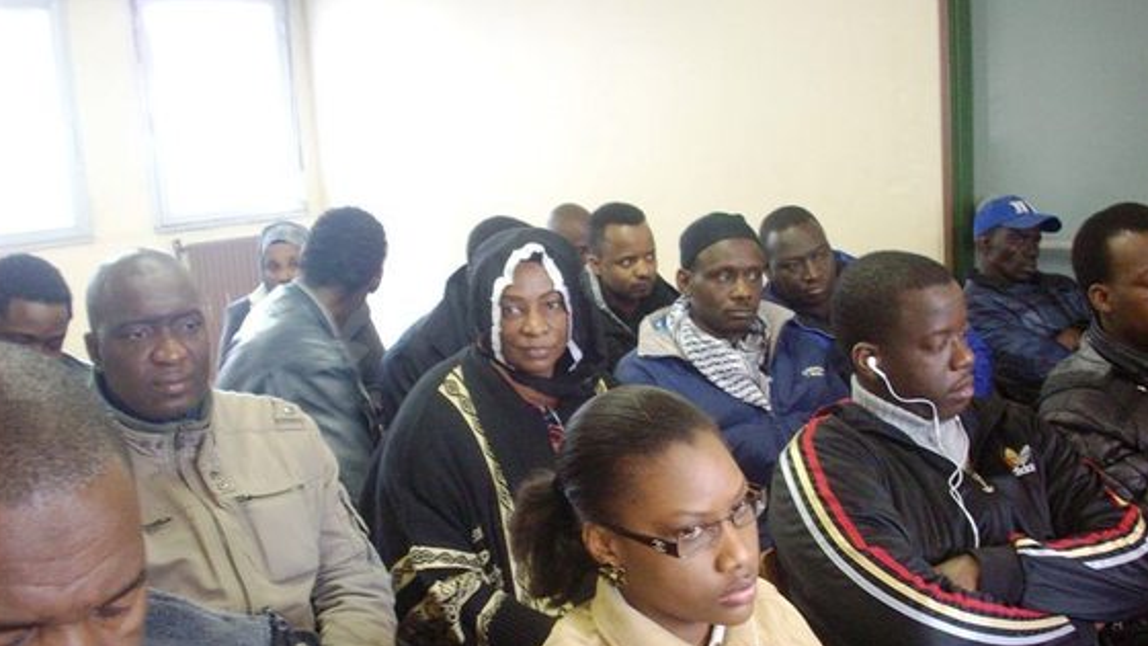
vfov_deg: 28.9
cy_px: 403
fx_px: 1248
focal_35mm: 41
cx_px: 574
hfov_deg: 49.4
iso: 200
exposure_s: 1/8
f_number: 2.8
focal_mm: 6.2
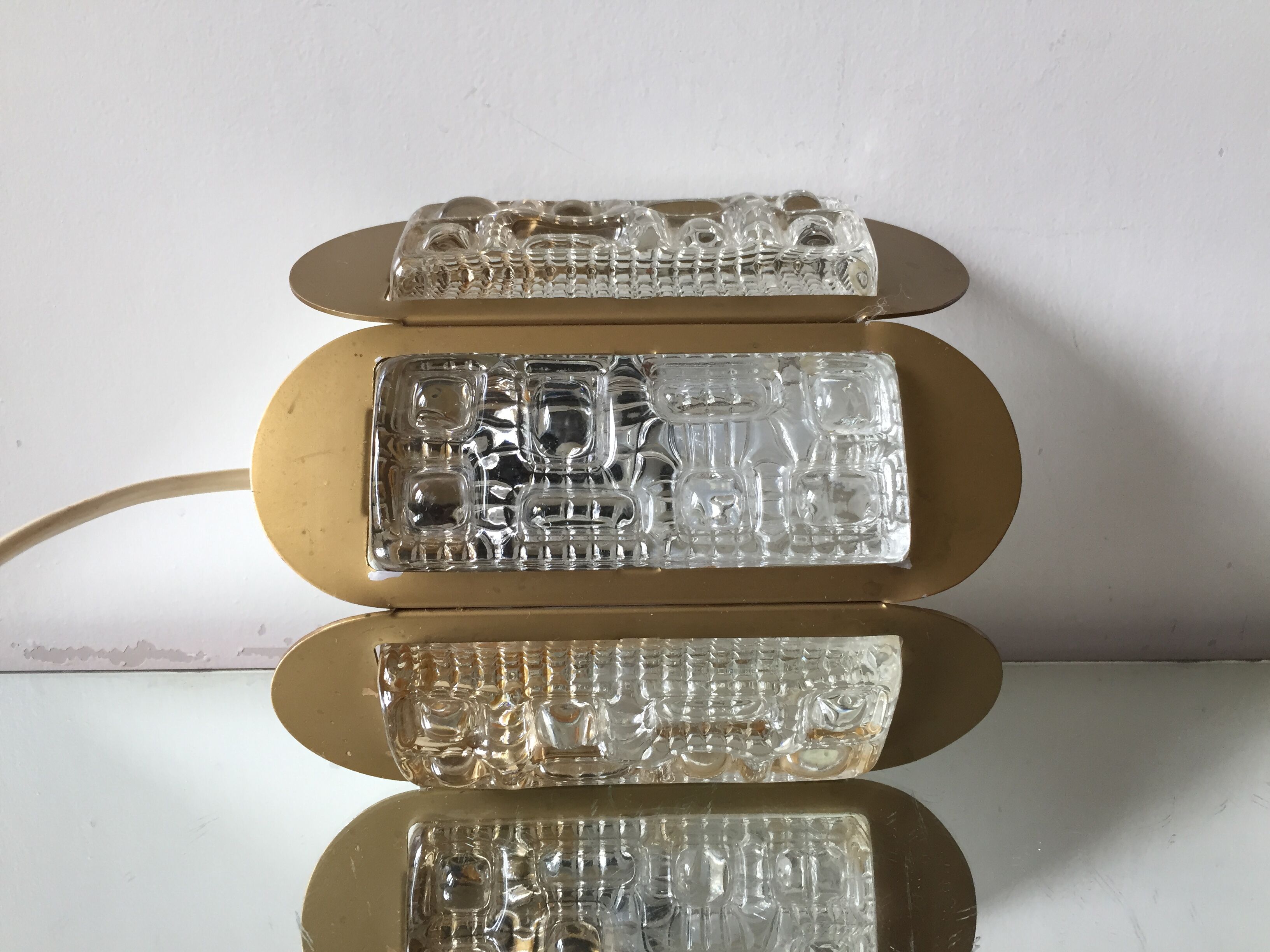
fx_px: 1064
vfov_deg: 48.2
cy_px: 476
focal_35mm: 29
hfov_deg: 61.7
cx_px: 635
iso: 40
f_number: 2.2
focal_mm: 4.15
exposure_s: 1/33
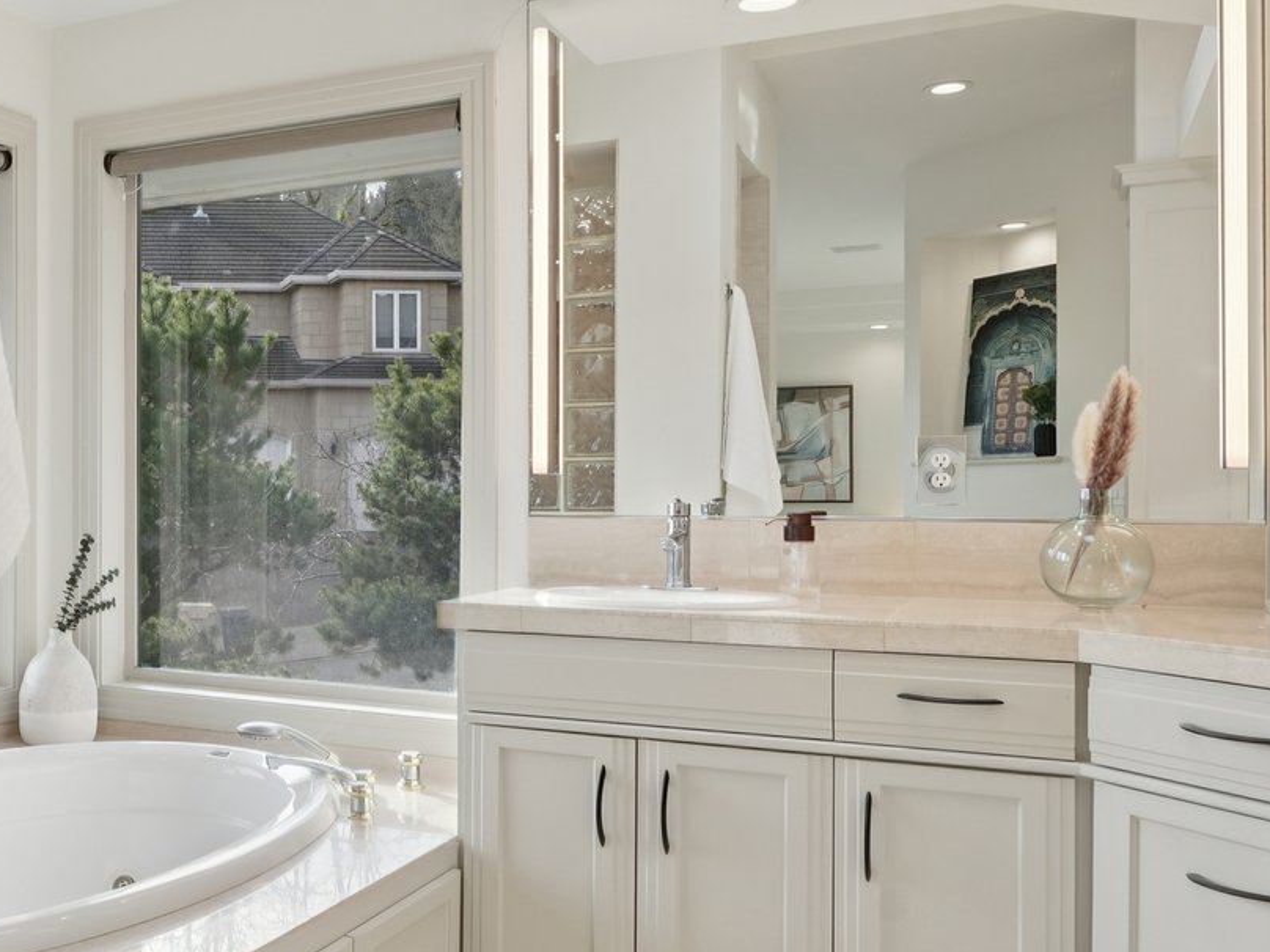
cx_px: 104
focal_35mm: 39
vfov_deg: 36.8
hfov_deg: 43.3
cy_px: 494
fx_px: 1431
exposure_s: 1/50
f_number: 8
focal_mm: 16
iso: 400
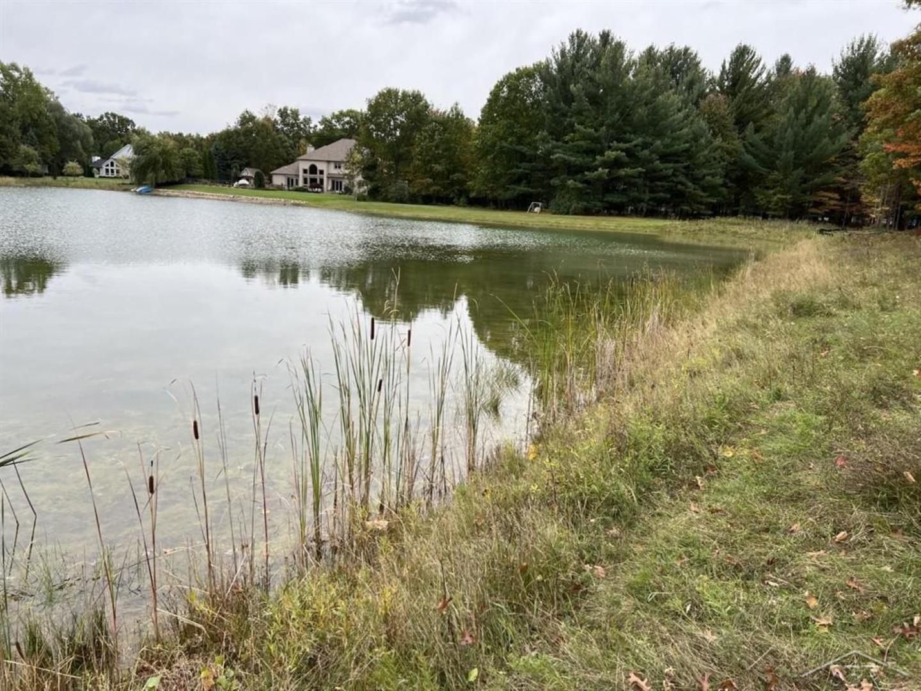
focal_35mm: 26
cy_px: 346
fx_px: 692
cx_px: 460
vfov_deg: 53.1
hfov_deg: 67.3
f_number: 1.5
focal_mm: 5.7
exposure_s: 1/1171
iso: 50
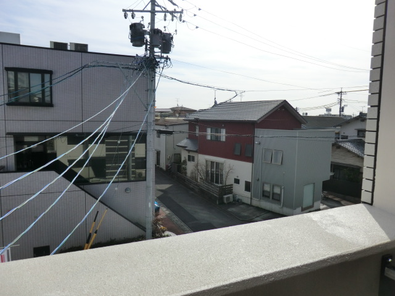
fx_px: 274
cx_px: 198
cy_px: 148
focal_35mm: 24
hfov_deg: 71.6
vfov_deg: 56.8
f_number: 7.5
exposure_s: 1/320
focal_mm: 4.3
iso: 80
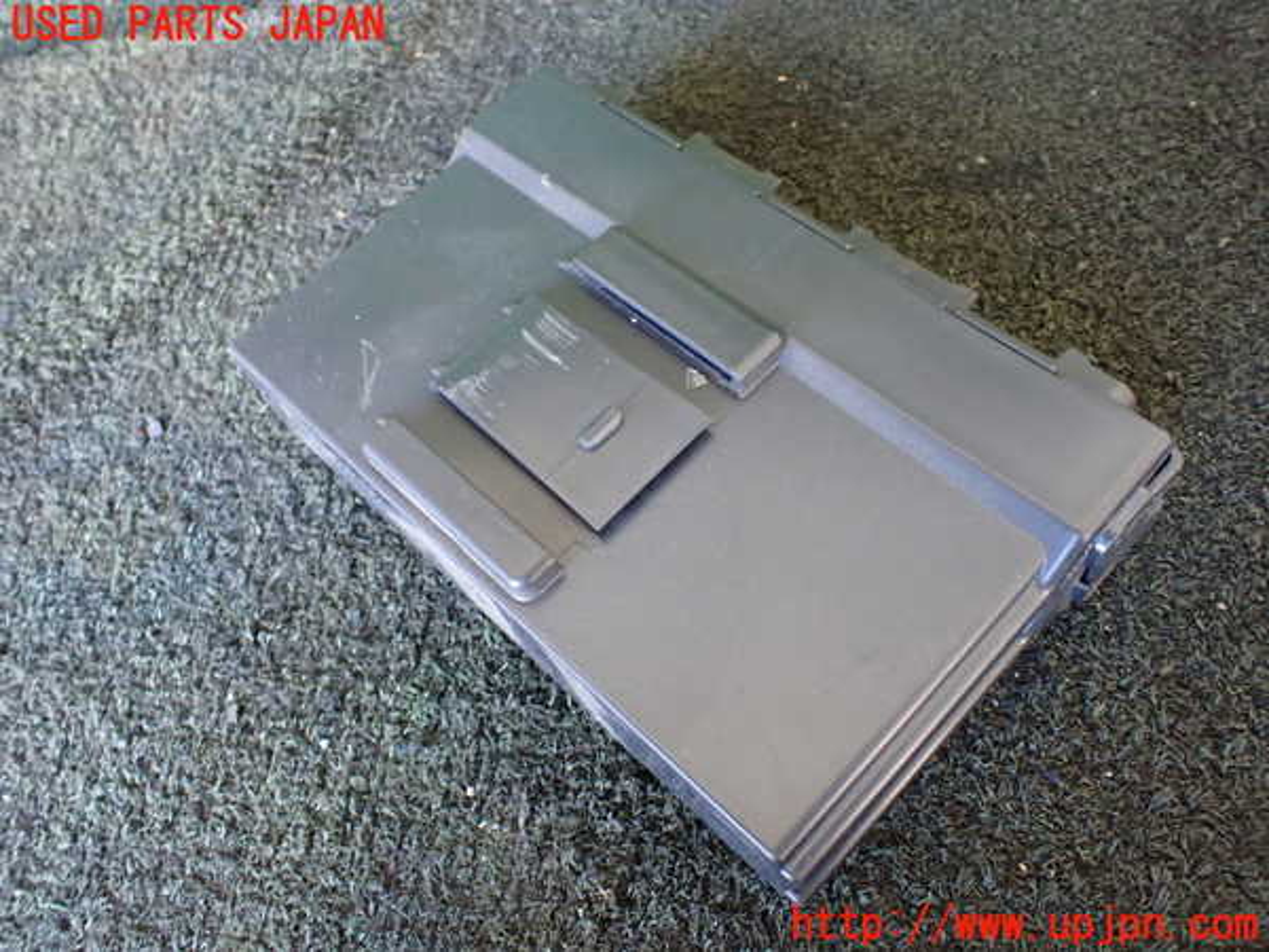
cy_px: 476
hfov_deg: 60.0
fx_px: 1100
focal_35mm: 30
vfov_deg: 46.8
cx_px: 634
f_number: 2.3
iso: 800
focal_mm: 5.4
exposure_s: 1/40
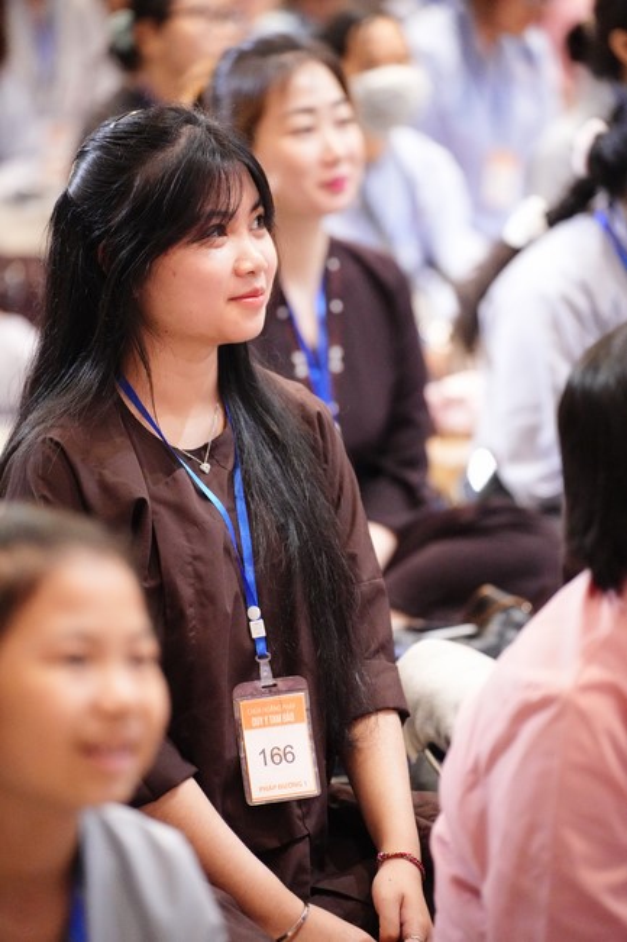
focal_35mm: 150
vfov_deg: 13.7
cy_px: 471
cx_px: 314
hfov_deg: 9.1
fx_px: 3921
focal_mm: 150
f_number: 2.8
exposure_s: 1/400
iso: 20000
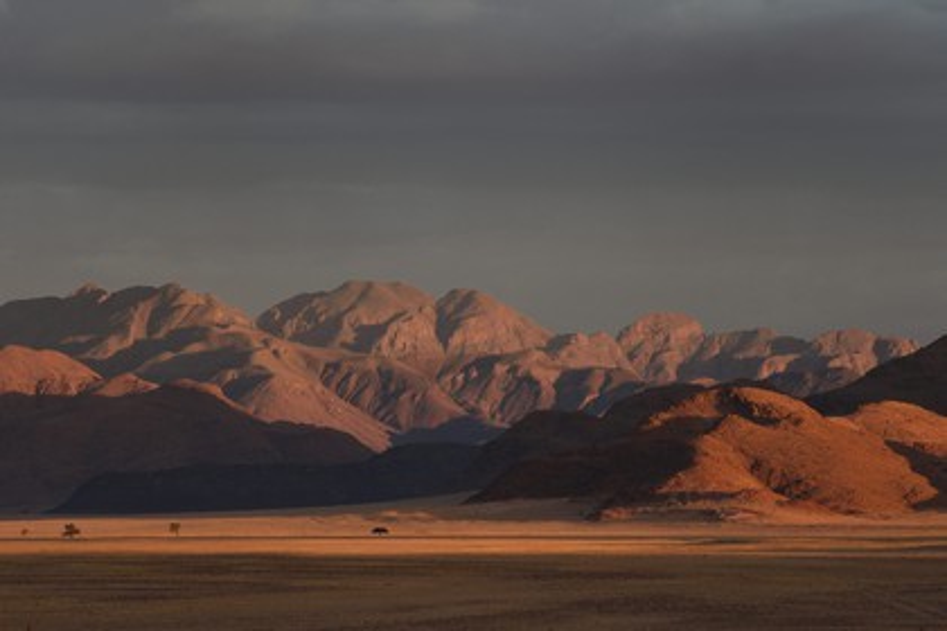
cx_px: 474
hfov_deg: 10.3
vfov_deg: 6.9
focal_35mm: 200
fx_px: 5261
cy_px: 316
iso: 400
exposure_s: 1/160
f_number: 7.1
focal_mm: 200
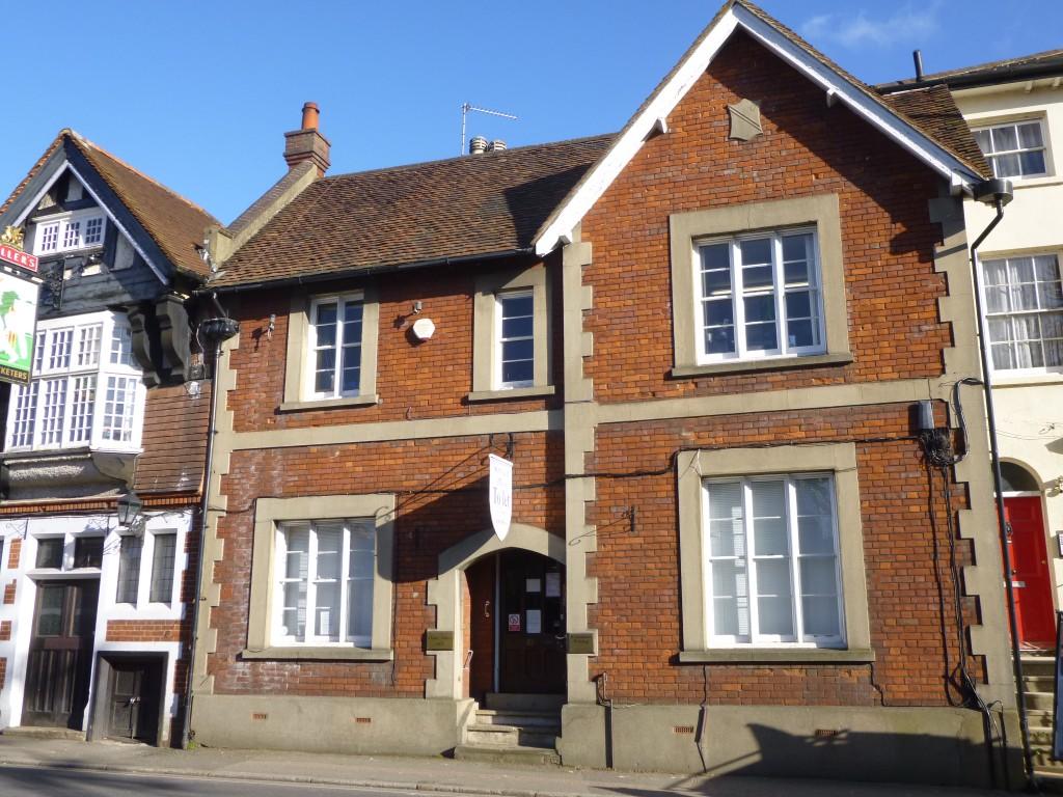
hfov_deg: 58.4
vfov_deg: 45.4
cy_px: 398
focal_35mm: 31
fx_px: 952
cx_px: 532
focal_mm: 5.6
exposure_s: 1/400
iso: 100
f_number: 3.4
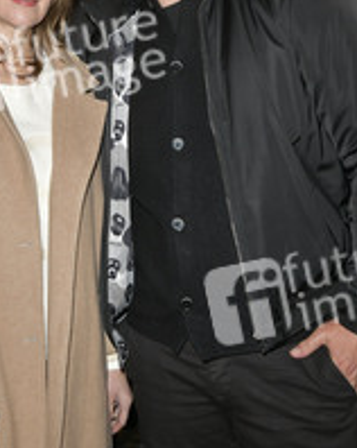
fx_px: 952
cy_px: 179
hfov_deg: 21.1
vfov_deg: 26.4
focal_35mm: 72
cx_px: 115
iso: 1600
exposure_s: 1/250
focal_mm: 38
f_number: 8
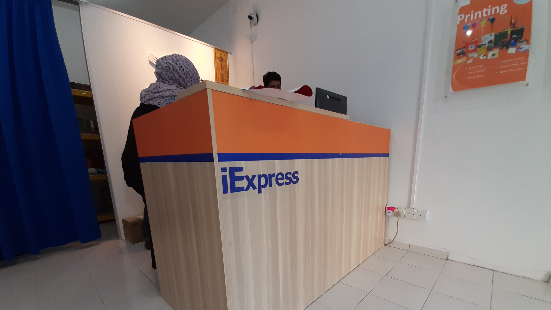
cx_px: 290
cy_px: 206
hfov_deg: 102.9
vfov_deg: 68.6
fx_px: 219
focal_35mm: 15
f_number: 2.2
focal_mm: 1.42
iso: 100
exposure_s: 1/50
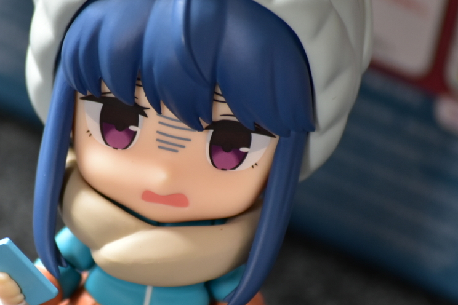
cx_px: 131
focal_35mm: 484
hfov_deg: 4.3
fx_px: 6157
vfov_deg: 2.8
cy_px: 194
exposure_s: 1/20
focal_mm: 200
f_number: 5.6
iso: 800
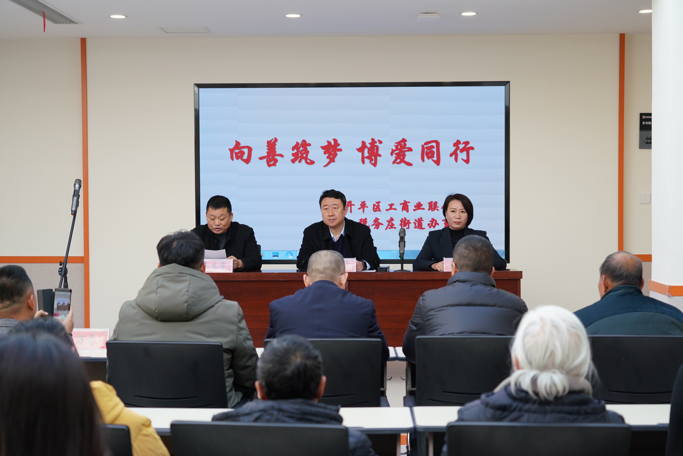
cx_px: 342
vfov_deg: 23.8
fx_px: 1082
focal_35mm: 57
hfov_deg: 35.0
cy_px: 228
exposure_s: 1/400
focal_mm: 57
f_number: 4.5
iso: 1000
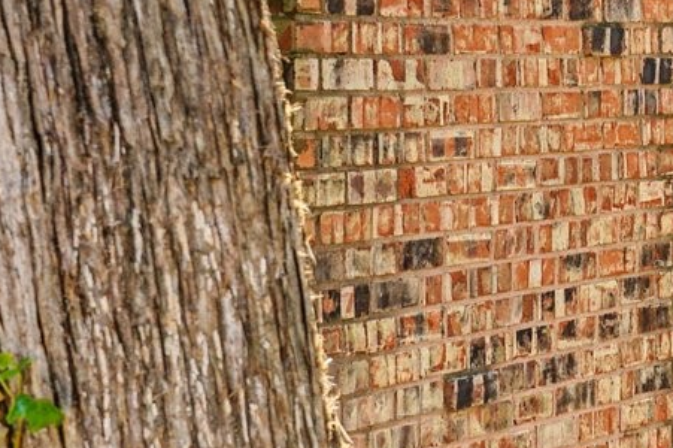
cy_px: 52
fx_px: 2970
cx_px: 1406
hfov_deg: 11.5
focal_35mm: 159
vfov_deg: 8.6
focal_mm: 35
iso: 100
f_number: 8
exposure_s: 1/60
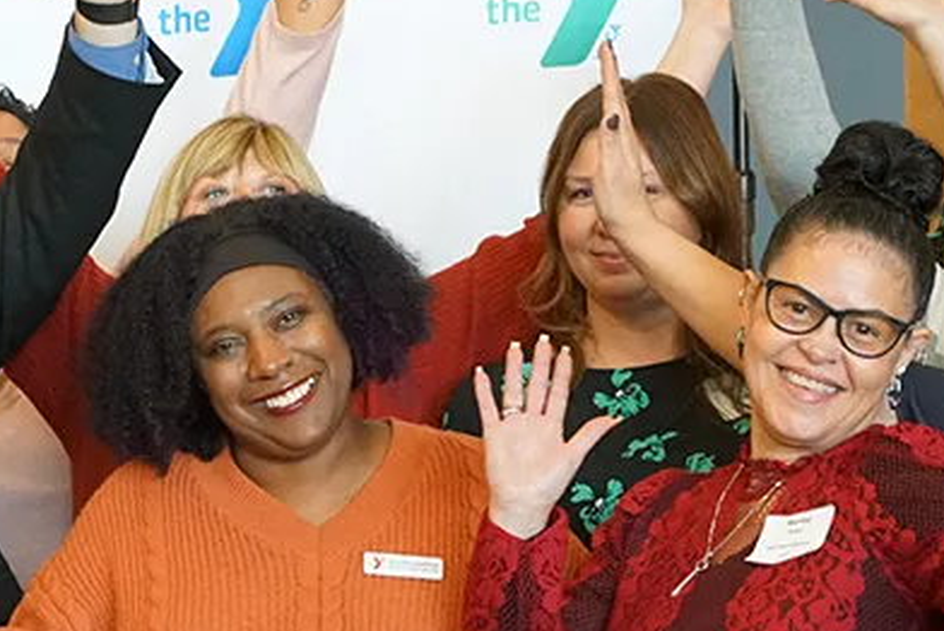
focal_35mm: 191
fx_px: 5012
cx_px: -105
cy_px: 648
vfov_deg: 7.2
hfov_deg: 10.6
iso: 6400
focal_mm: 50
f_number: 4
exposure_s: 1/160
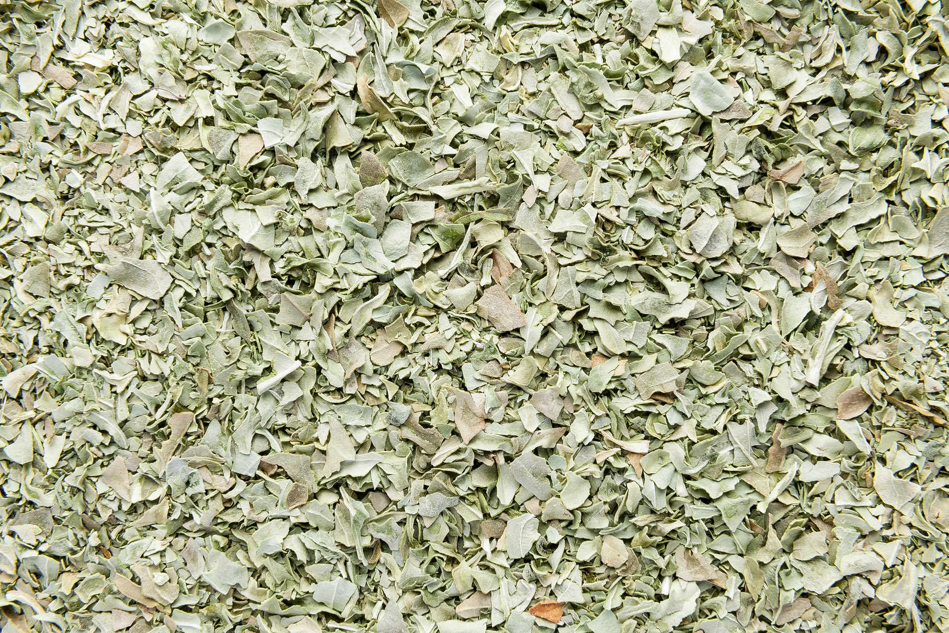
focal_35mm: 70
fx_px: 1845
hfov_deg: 28.8
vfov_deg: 19.5
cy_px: 316
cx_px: 474
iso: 100
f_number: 16
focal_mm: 70
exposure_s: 1/125
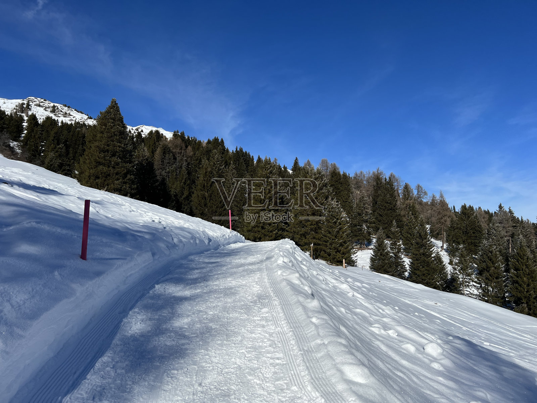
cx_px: 268
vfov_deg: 53.1
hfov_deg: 67.3
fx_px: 403
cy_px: 202
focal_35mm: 26
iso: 50
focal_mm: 5.7
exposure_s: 1/10309
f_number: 1.5
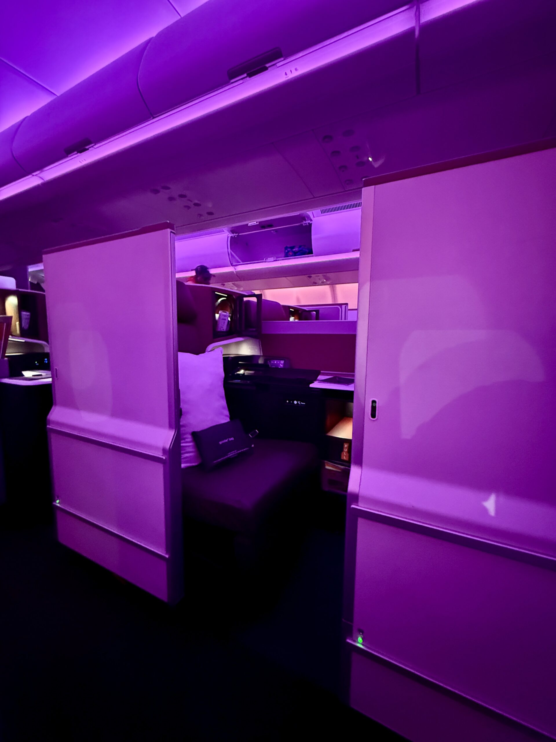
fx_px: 300
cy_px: 371
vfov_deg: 102.1
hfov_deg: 85.7
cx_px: 278
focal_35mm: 14
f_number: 2.2
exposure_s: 1/32
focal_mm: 2.22
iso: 1600
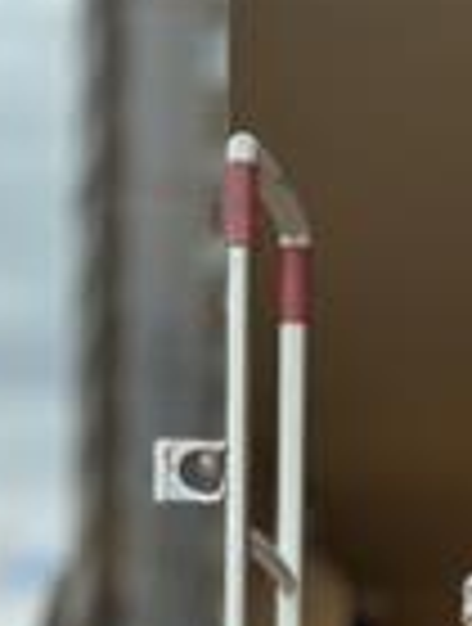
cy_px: 923
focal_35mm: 179
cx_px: 670
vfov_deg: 10.6
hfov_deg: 8.2
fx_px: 3239
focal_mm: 6.86
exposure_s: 1/496
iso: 80
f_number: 1.78
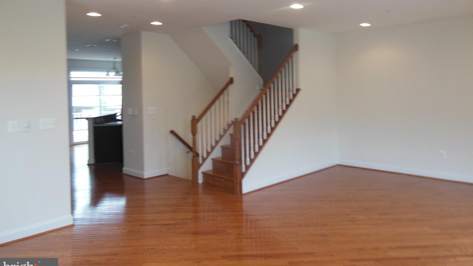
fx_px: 351
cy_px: 95
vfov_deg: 41.1
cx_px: 242
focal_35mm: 28
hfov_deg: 67.9
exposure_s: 1/30
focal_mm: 4.5
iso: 200
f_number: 3.5
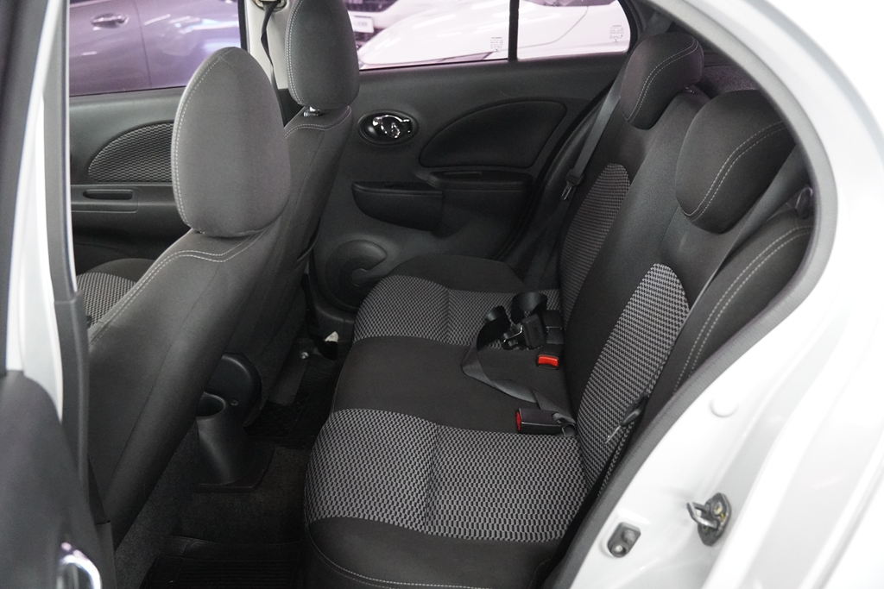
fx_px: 847
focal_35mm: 34
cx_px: 442
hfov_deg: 55.1
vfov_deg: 38.4
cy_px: 294
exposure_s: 1/60
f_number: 2.8
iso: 6400
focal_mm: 23
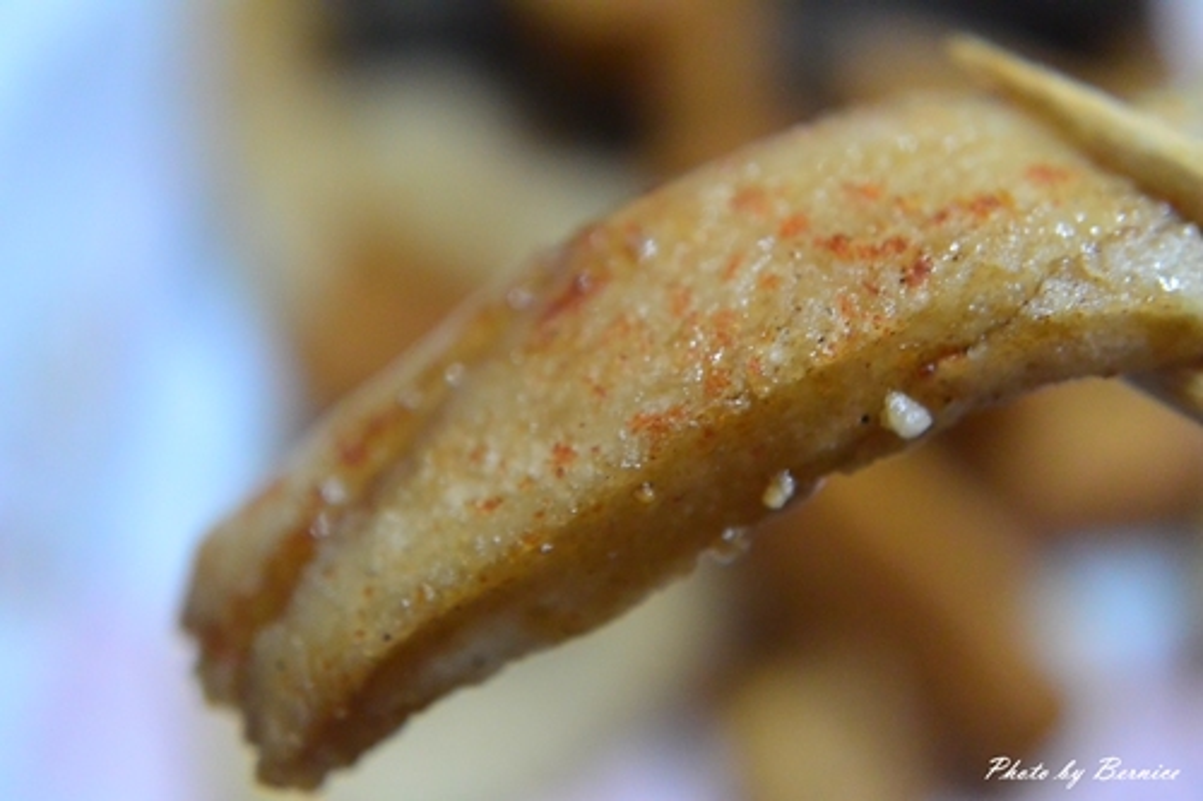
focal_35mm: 49
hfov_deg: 40.4
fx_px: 1637
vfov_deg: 27.5
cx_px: 602
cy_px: 400
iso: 800
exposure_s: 1/40
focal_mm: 18.5
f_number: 1.8
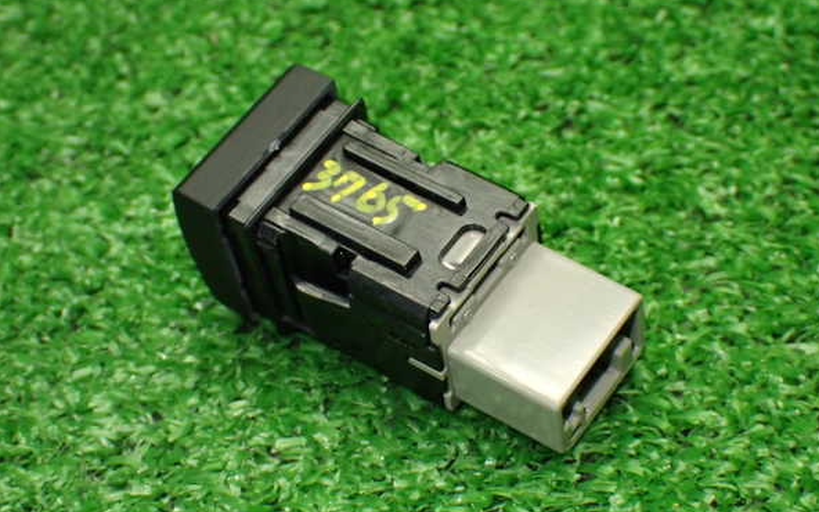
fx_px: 1607
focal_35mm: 72
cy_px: 250
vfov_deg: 18.1
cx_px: 412
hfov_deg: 28.6
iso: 800
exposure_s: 1/80
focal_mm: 11.88
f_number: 3.8
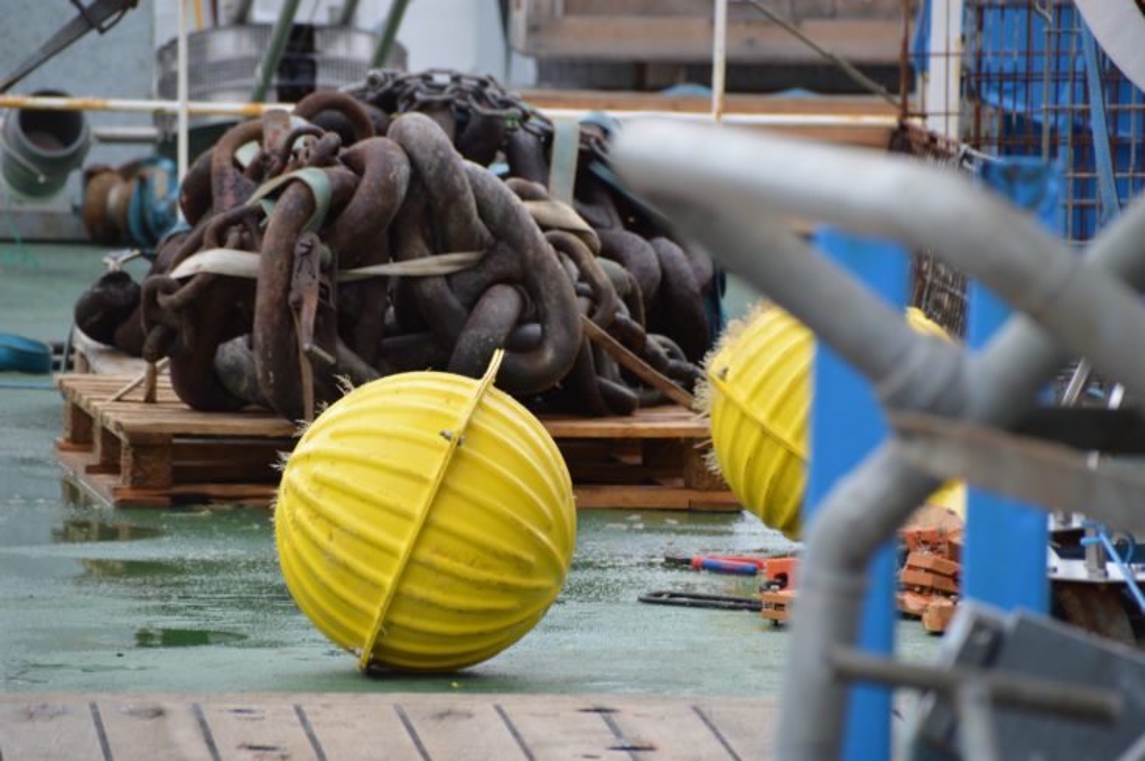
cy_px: 380
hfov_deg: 5.5
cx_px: 572
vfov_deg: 3.7
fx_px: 11914
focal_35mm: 375
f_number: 6.3
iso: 400
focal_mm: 250
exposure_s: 1/400
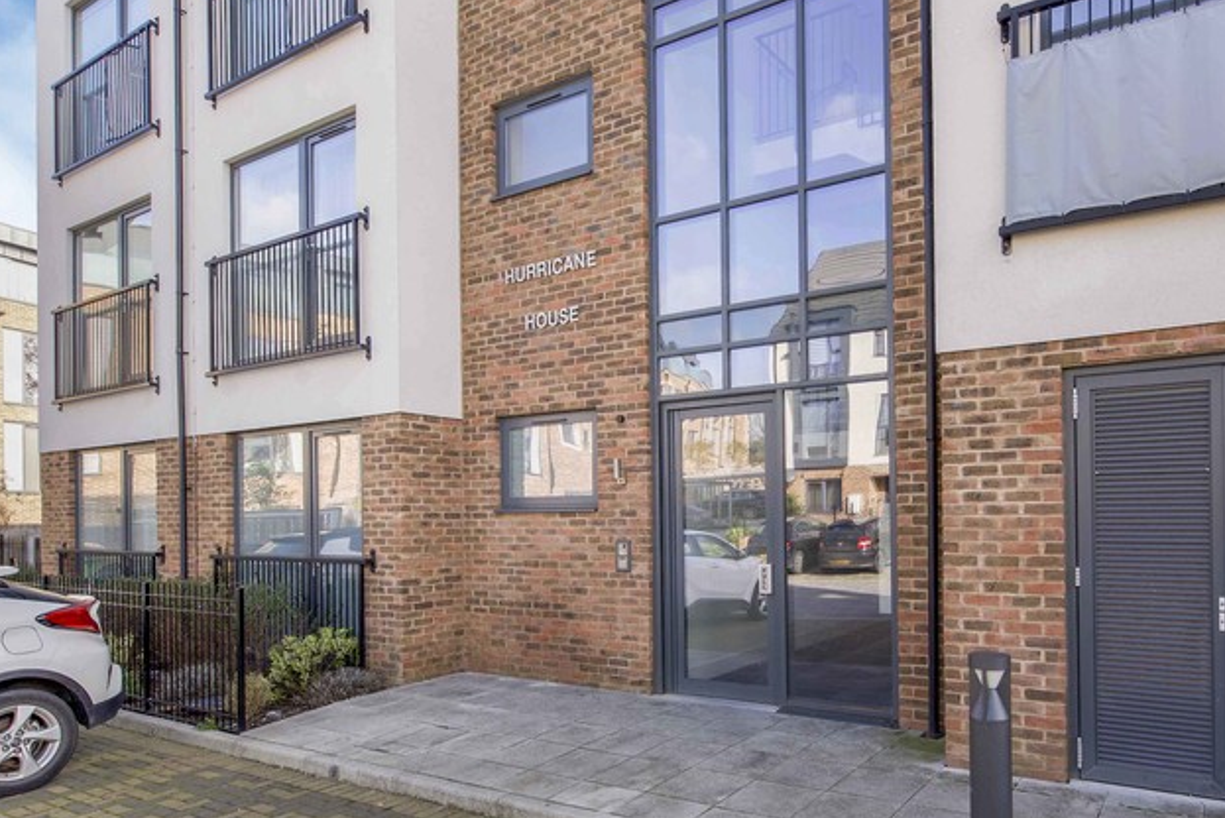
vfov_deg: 54.4
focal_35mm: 23
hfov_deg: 75.3
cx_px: 731
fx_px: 783
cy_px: 521
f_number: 9
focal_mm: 14
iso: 250
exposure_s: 1/200
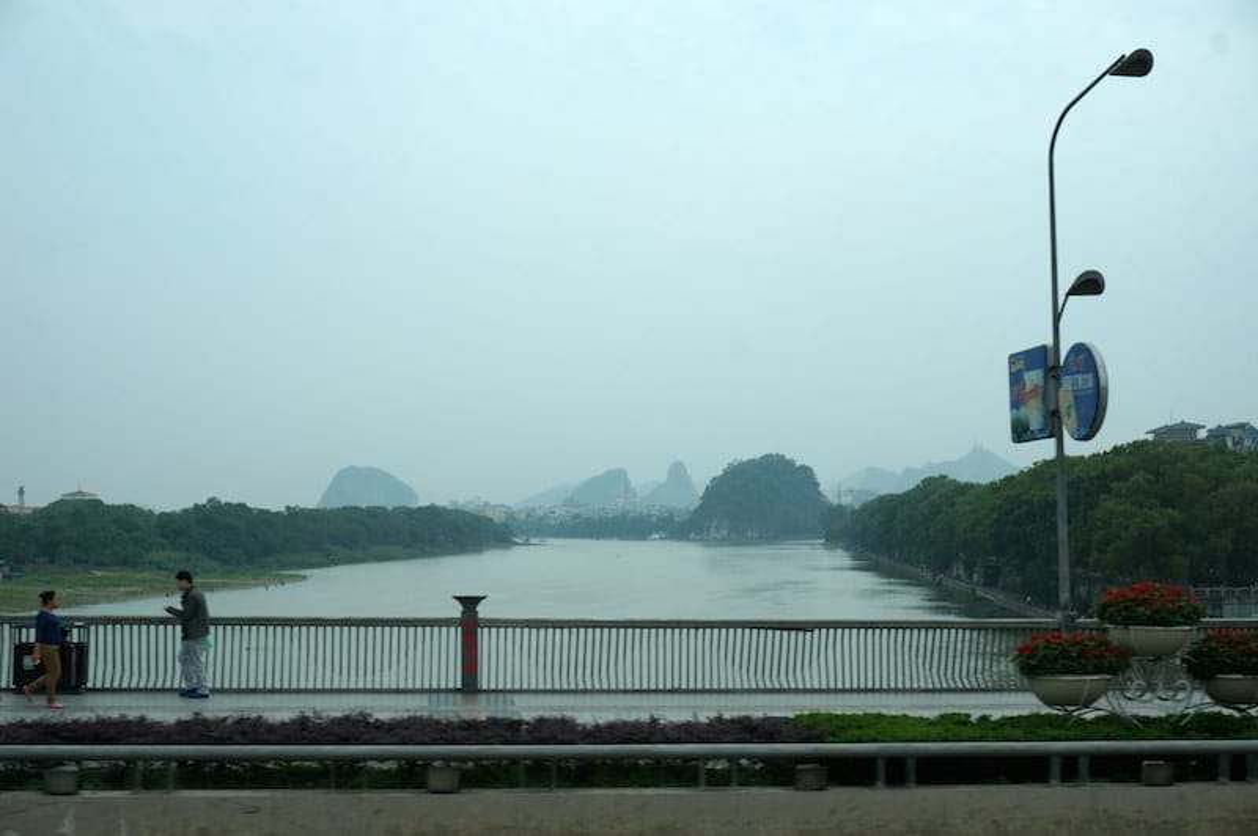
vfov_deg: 29.8
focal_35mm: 45
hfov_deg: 43.6
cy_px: 418
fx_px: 1571
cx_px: 629
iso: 100
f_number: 9
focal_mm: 30
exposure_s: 1/320
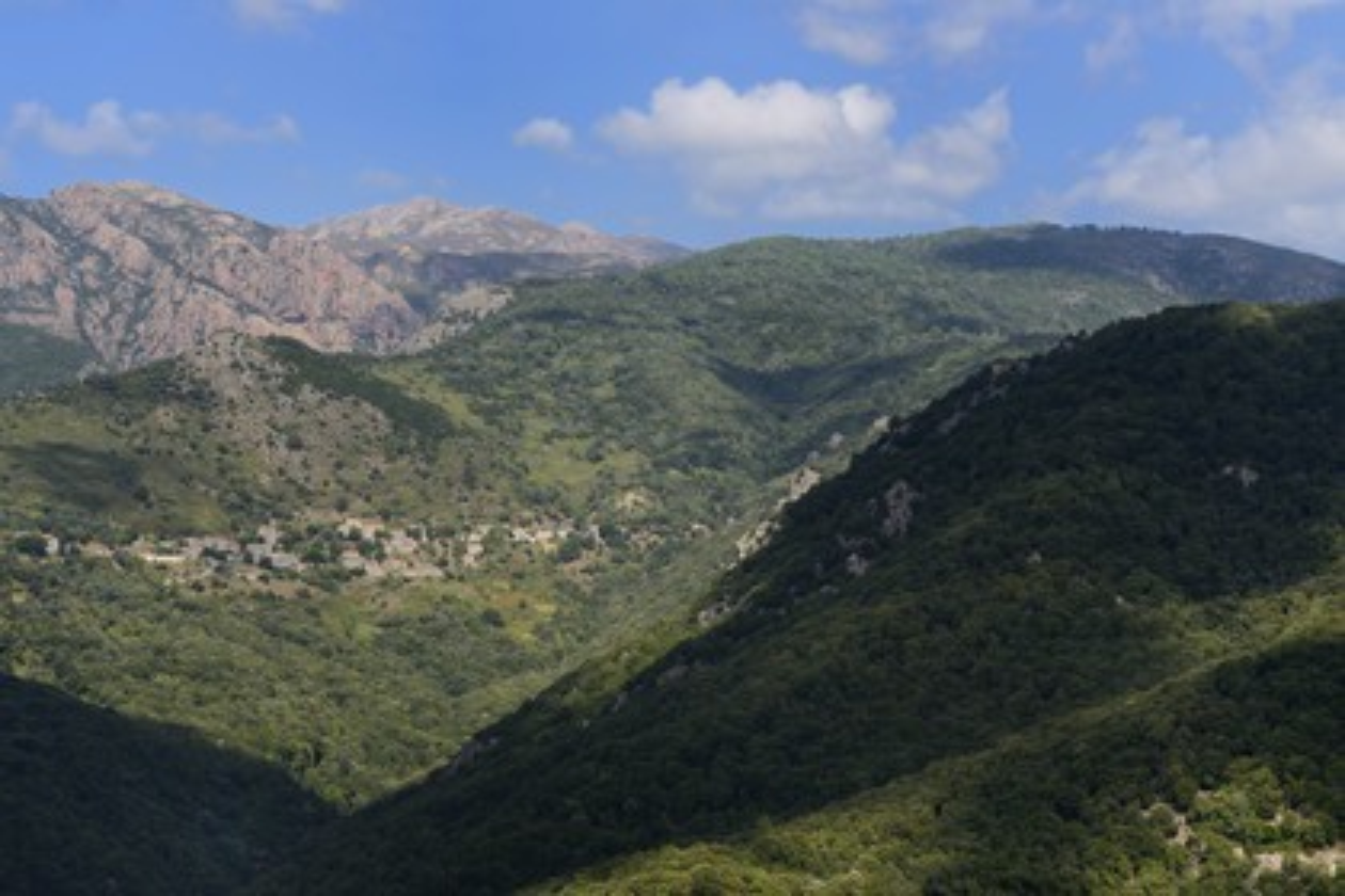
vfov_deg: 18.2
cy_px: 448
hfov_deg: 27.0
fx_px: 2802
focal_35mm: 75
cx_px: 672
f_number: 11
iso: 200
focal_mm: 75
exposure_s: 1/250
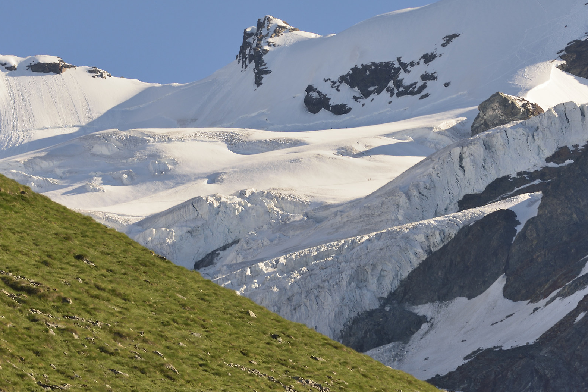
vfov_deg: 5.0
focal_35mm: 274
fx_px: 4475
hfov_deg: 7.5
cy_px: 94
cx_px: 285
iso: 100
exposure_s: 1/200
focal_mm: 120
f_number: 8
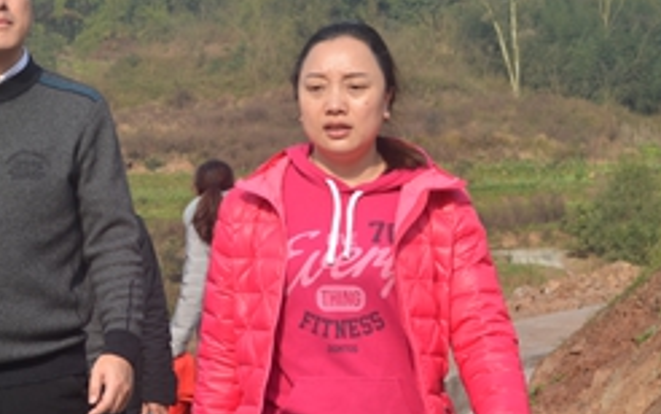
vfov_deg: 10.6
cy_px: 216
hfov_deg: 16.5
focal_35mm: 124
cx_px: -8
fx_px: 2235
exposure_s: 1/250
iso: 140
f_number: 8
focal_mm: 40
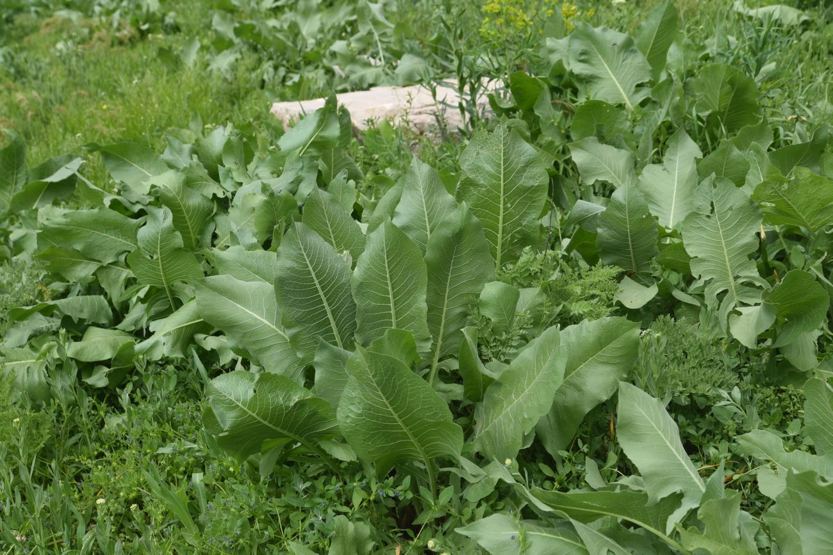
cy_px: 278
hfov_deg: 38.2
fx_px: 1203
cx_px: 416
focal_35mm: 52
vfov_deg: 26.0
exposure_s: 1/200
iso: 125
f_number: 7.1
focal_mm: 52
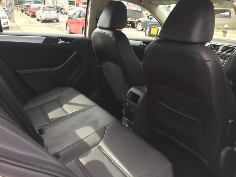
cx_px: 118
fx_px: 198
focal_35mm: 29
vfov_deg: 48.2
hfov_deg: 61.7
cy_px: 88
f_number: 2.2
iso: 32
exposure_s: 1/137
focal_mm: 4.15
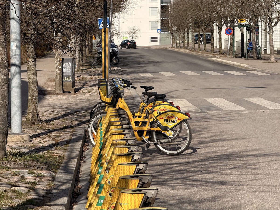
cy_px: 105
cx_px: 140
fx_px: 971
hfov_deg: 16.4
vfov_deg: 12.3
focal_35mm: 120
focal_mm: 15.66
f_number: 2.8
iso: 50
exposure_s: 1/1689
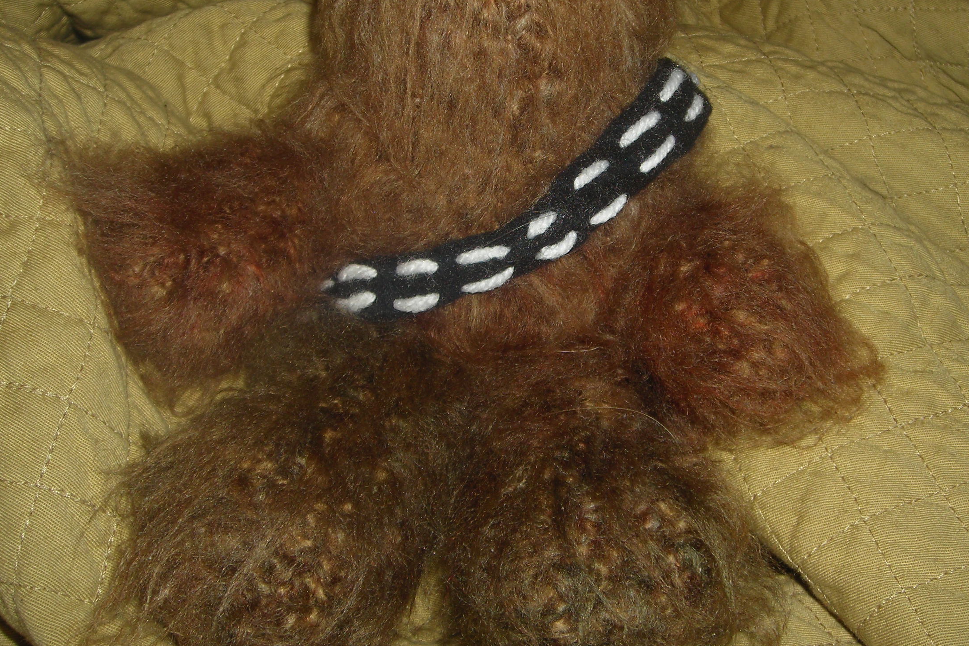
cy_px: 218
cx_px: 520
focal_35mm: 51
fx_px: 1373
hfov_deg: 38.9
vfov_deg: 26.3
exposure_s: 1/60.1
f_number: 3.2
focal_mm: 6.3
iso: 50
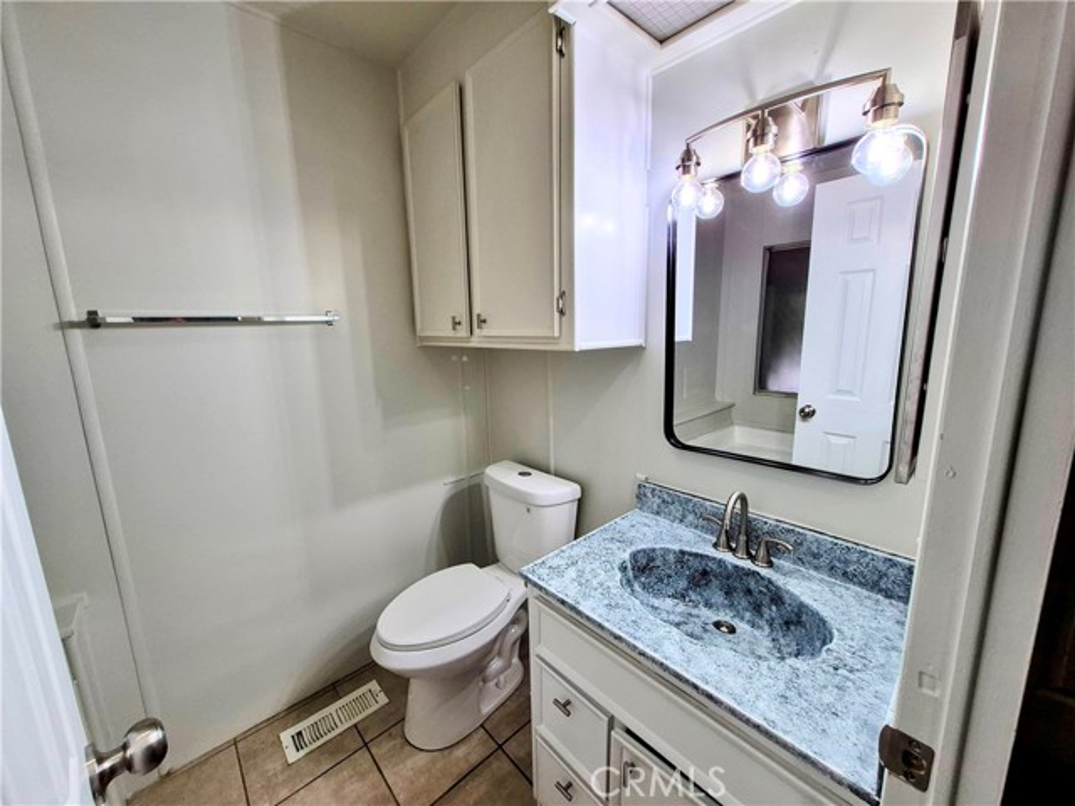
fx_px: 404
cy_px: 403
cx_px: 538
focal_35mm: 13
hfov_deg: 106.2
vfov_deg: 89.9
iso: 100
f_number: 2.2
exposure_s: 1/60
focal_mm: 1.74
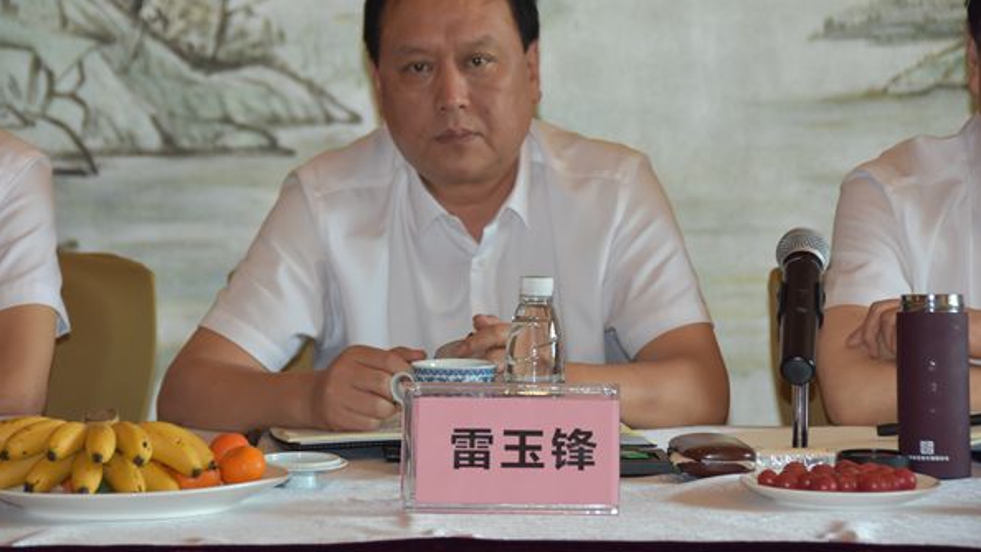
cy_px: 223
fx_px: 4331
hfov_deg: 12.9
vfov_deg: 7.3
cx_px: 492
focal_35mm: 167
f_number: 5.3
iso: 900
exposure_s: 1/60
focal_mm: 105
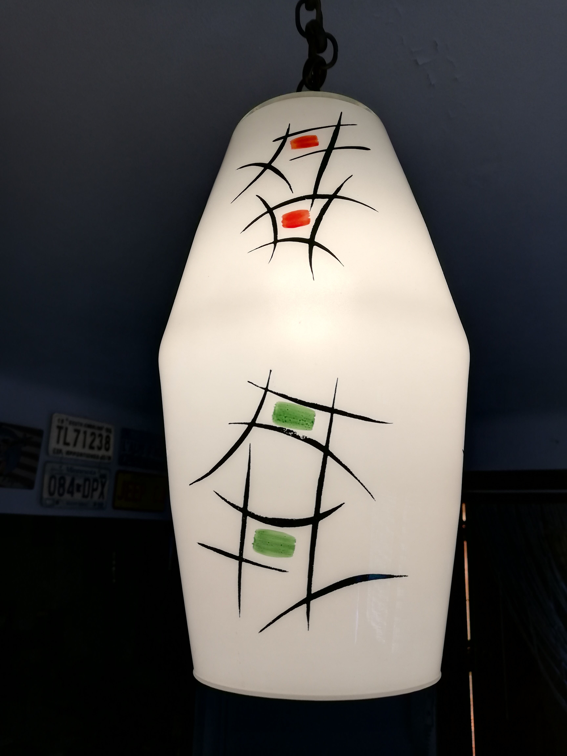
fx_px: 568
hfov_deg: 53.1
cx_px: 284
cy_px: 378
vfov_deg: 67.3
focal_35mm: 26
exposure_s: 1/100
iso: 64
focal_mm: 3.81
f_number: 2.2
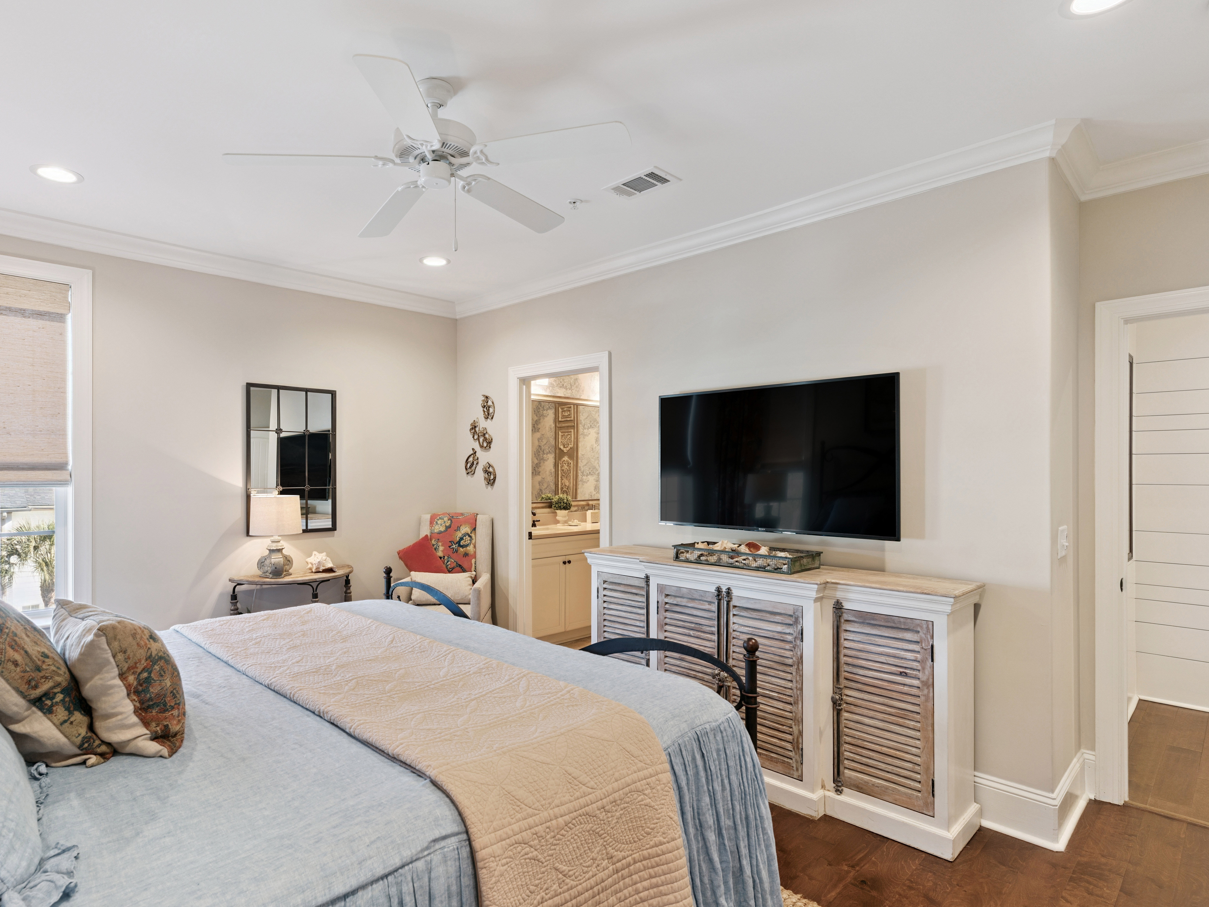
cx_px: 534
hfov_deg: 84.3
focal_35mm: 19
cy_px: 466
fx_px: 664
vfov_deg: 68.7
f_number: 8
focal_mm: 17
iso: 250
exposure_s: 1/8
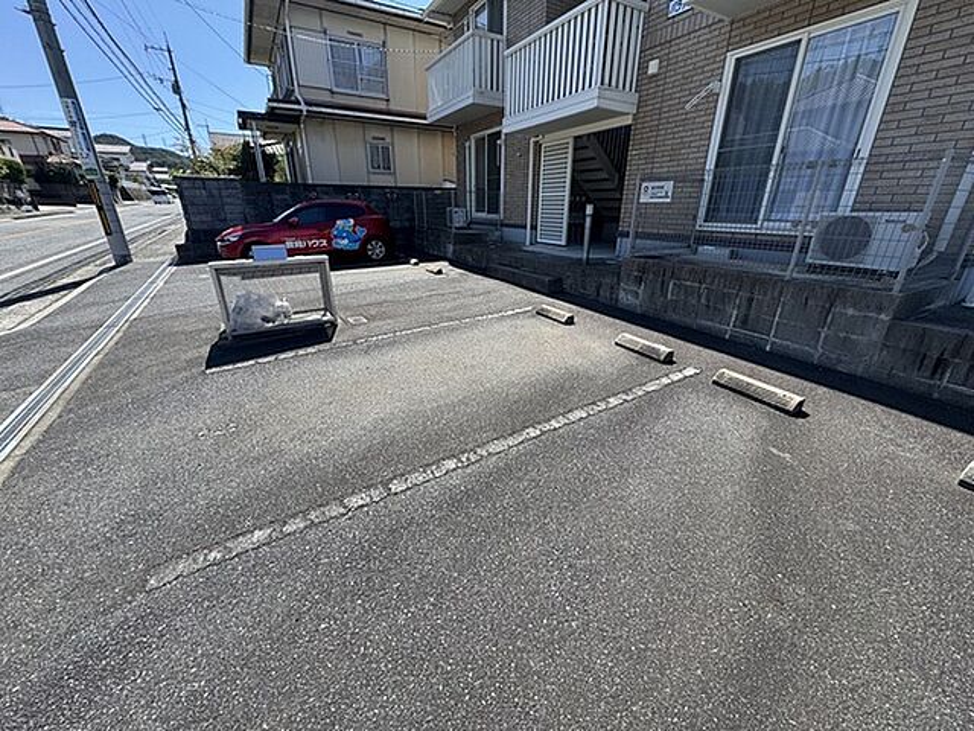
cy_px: 366
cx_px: 487
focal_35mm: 14
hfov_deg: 102.1
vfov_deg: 85.7
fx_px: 394
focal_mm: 2.22
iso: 50
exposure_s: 1/1110
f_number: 2.2
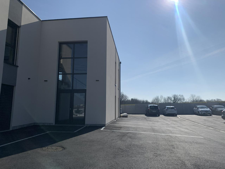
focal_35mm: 26
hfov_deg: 67.3
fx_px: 169
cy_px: 84
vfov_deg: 53.1
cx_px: 112
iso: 25
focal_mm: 4.25
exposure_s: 1/17857
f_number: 1.8
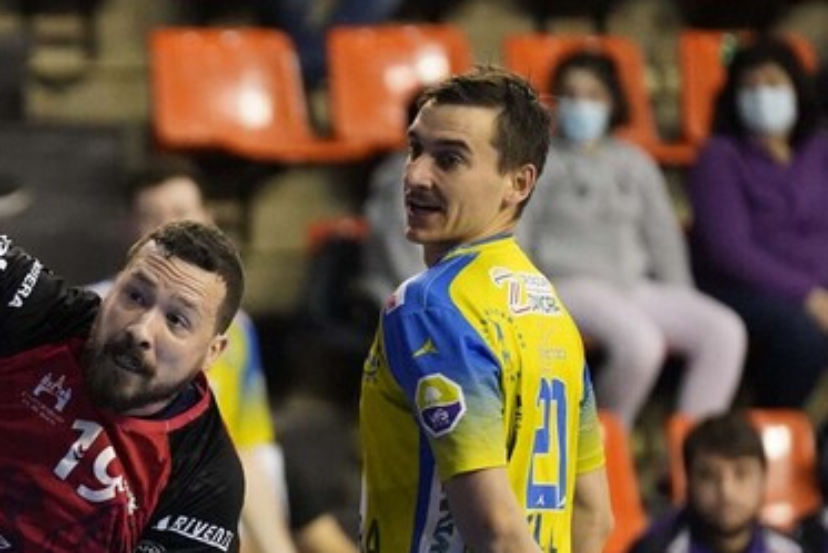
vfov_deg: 2.9
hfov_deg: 4.3
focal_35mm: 475
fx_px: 10929
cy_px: 378
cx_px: -42
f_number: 2.8
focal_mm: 197
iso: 10000
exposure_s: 1/2000
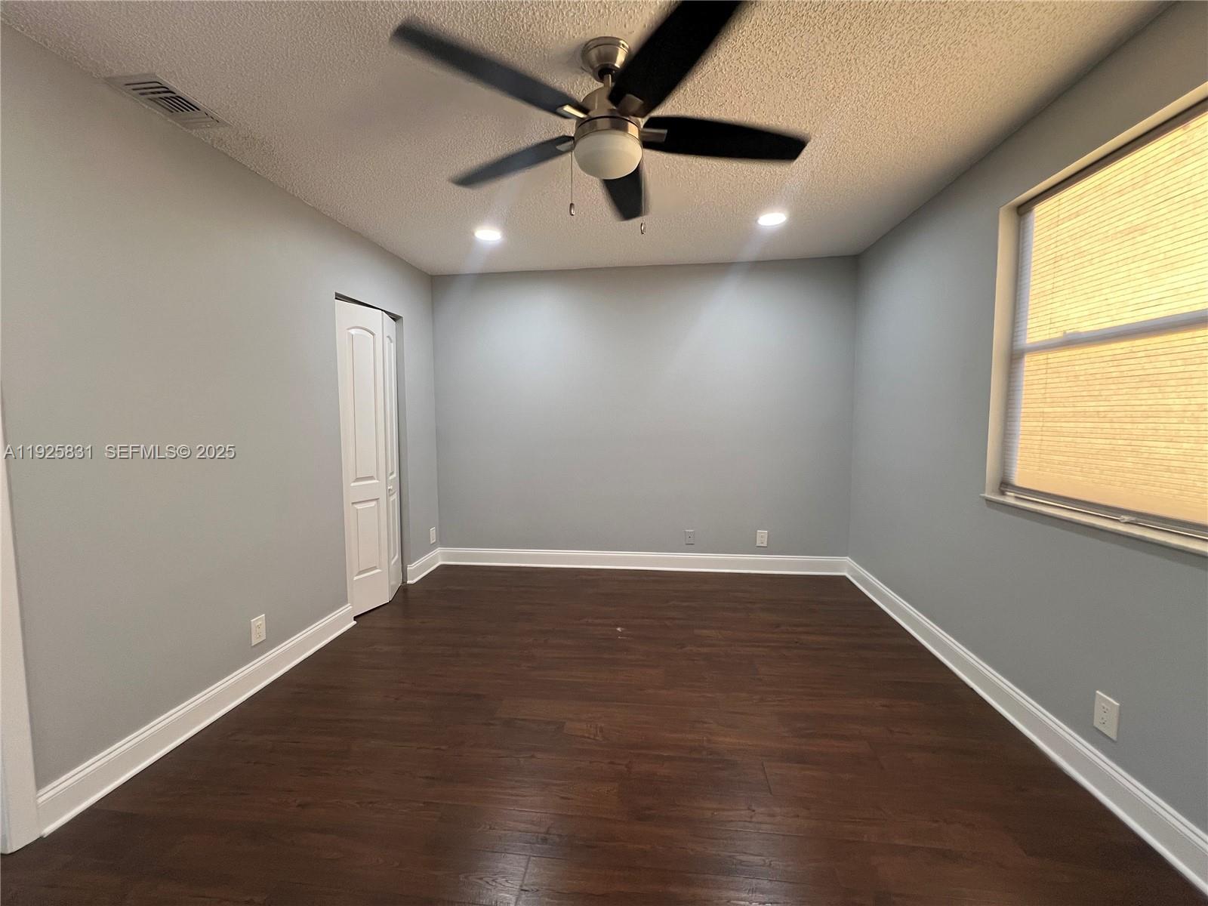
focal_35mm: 13
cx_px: 604
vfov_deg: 89.9
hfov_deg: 106.2
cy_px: 453
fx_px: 454
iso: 250
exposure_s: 1/120
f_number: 1.8
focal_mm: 1.57
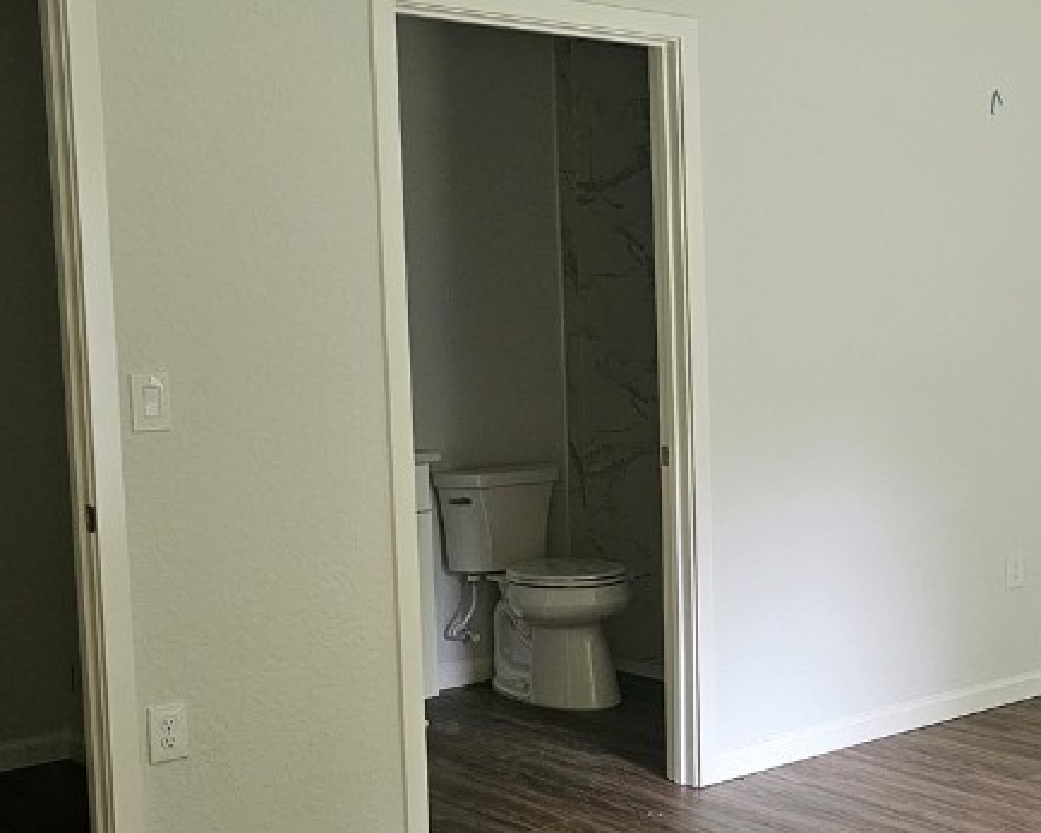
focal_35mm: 53
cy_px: 459
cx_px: 861
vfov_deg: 28.6
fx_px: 1633
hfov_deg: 34.1
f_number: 1.7
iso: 640
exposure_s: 1/120
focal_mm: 6.3
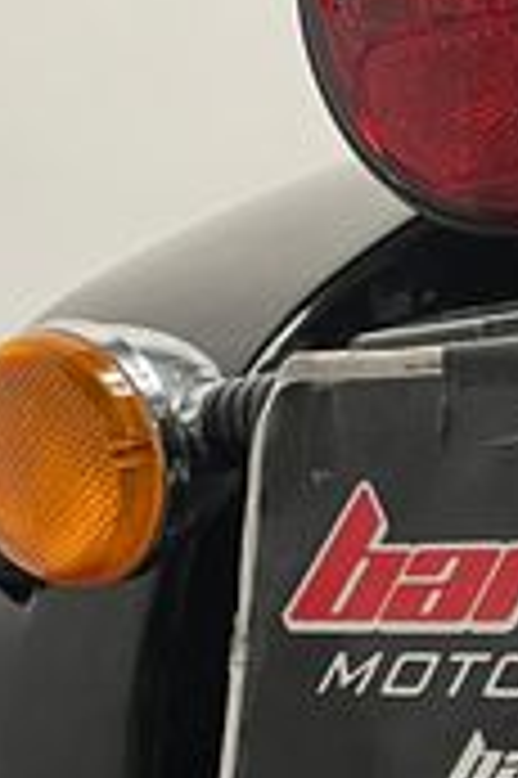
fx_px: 2162
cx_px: 622
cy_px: 540
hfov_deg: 13.3
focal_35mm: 100
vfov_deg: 20.3
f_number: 1.6
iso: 160
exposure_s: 1/50
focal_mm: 5.1
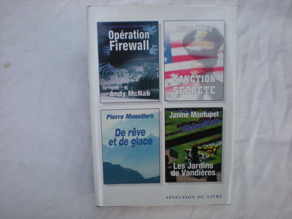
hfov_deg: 49.0
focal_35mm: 38
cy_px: 110
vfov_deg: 37.7
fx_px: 321
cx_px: 146
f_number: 3.1
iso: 145
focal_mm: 6.3
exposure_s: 1/61
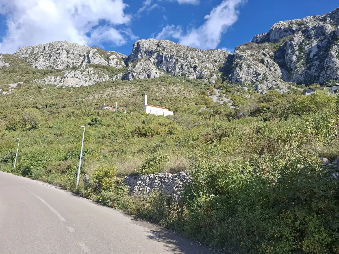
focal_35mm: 23
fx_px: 225
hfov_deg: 73.9
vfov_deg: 58.9
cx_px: 170
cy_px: 127
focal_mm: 5.54
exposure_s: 1/1563
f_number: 1.8
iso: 50
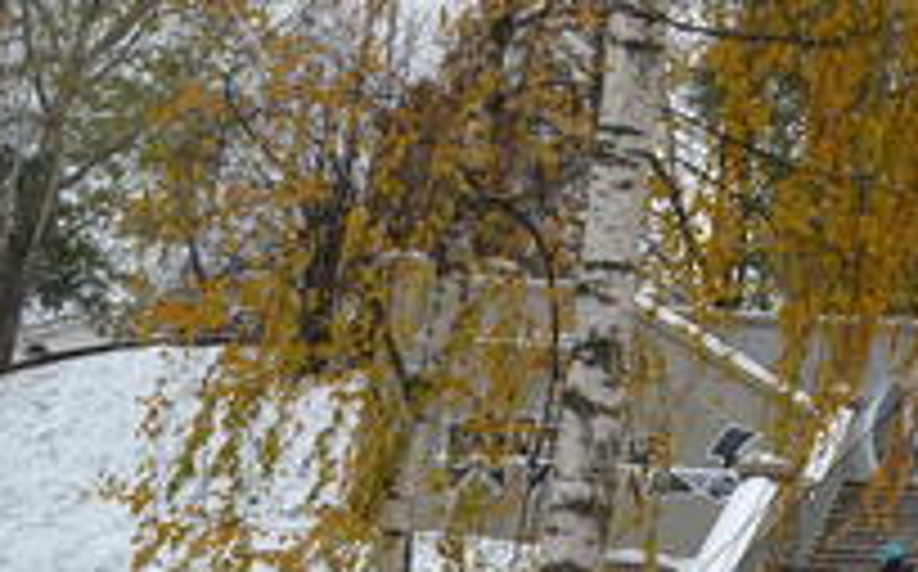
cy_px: -171
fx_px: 2949
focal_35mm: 118
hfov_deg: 15.9
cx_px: 1454
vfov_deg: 10.8
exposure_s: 1/125
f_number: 5.6
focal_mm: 18
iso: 200
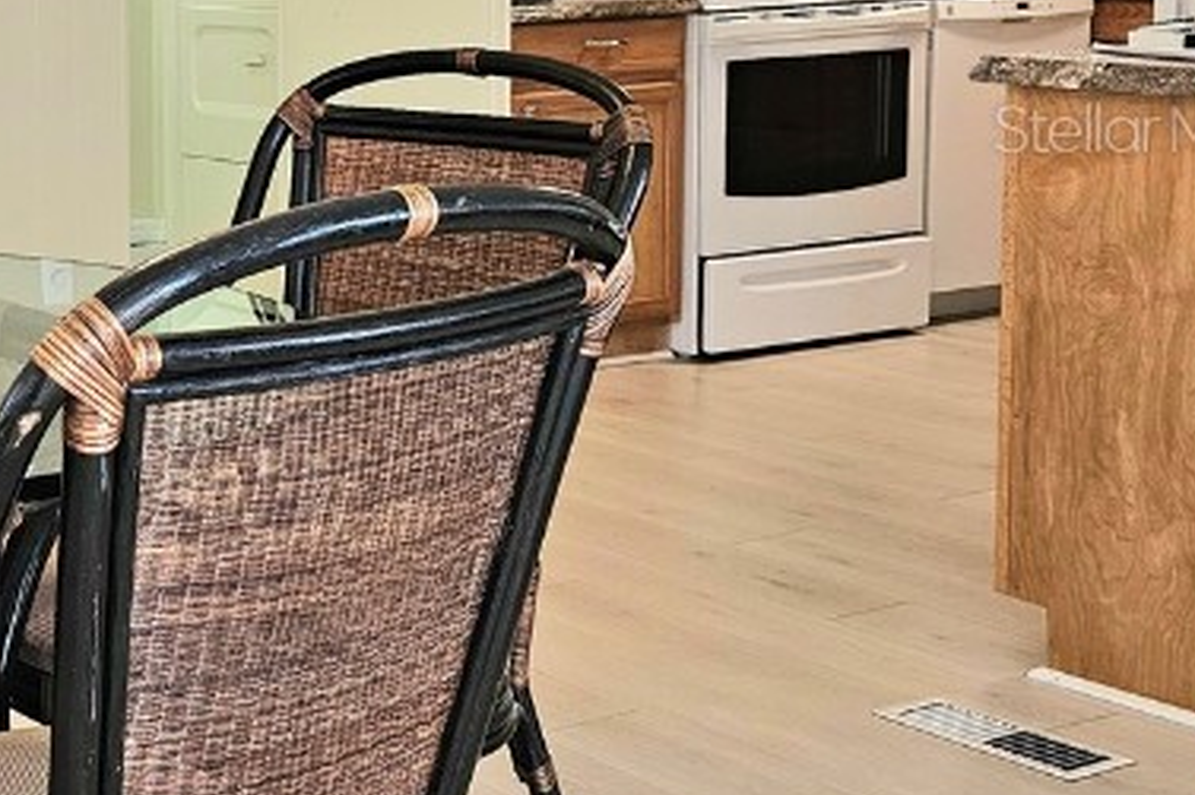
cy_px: 127
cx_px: -330
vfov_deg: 20.6
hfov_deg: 26.6
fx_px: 2157
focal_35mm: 65
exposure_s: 1/120
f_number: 1.7
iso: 160
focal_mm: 6.3
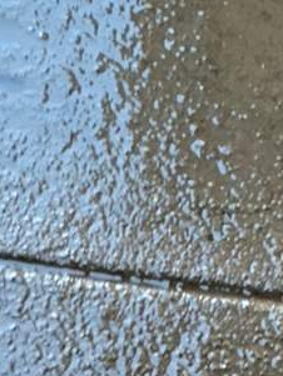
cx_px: -507
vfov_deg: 10.3
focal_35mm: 177
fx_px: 1928
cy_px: 759
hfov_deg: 7.5
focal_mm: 4.25
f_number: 1.8
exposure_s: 1/100
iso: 100
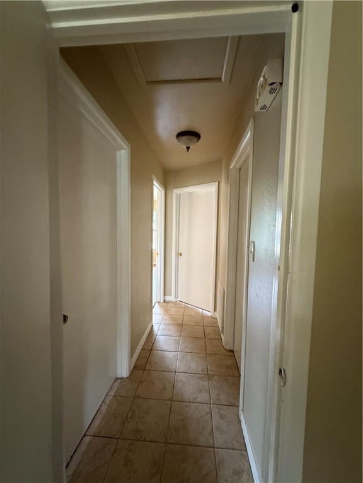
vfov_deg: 102.1
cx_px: 182
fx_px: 196
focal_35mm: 14
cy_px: 242
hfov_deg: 85.7
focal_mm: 2.22
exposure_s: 1/60
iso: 640
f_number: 2.2
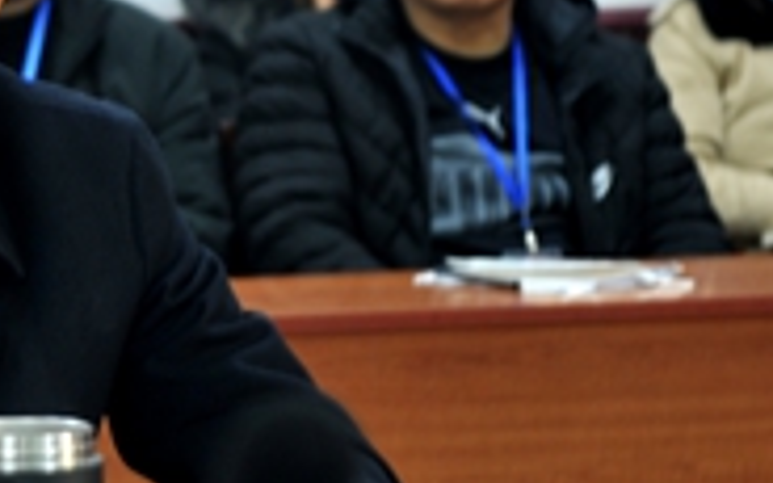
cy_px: 103
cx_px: -50
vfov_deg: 6.0
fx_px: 4571
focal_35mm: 217
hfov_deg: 9.6
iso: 200
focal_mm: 70
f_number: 4.5
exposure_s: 1/13
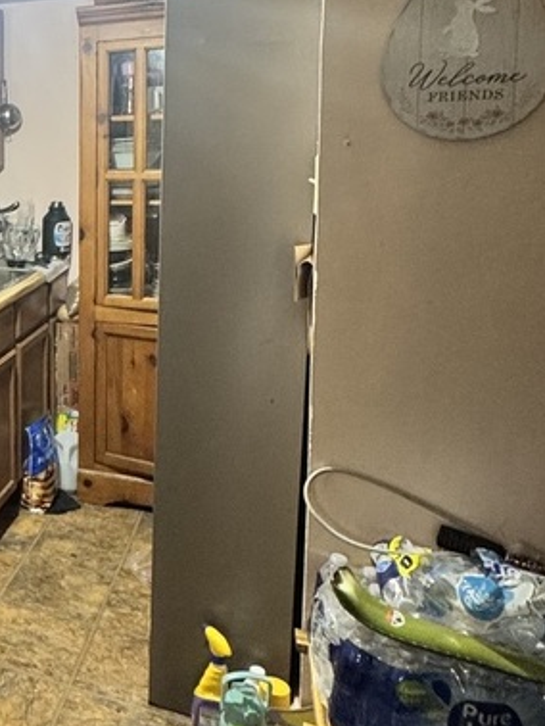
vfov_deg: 46.1
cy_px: 246
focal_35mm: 40
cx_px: -132
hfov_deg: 30.0
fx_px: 839
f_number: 2.2
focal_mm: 2.22
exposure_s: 1/60
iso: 400
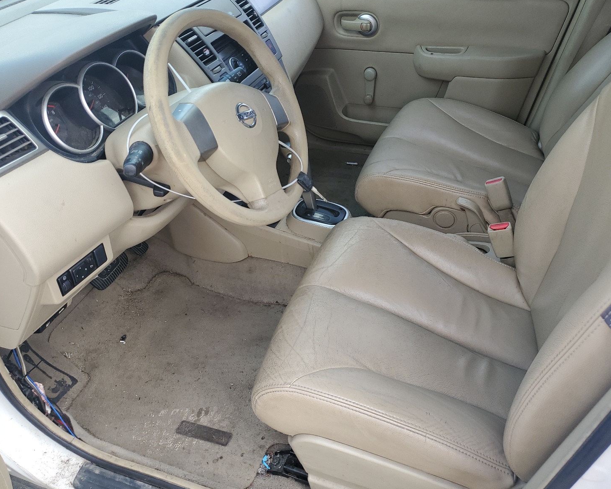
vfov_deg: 51.5
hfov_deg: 62.2
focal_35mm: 28
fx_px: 506
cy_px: 242
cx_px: 315
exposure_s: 1/345
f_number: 1.5
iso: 50
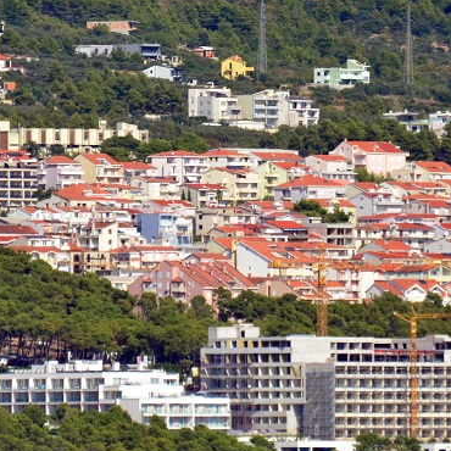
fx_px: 15212
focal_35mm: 1032
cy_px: 129
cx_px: 233
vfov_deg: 1.7
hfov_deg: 1.7
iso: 1400
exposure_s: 1/8000
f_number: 5.6
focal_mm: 300
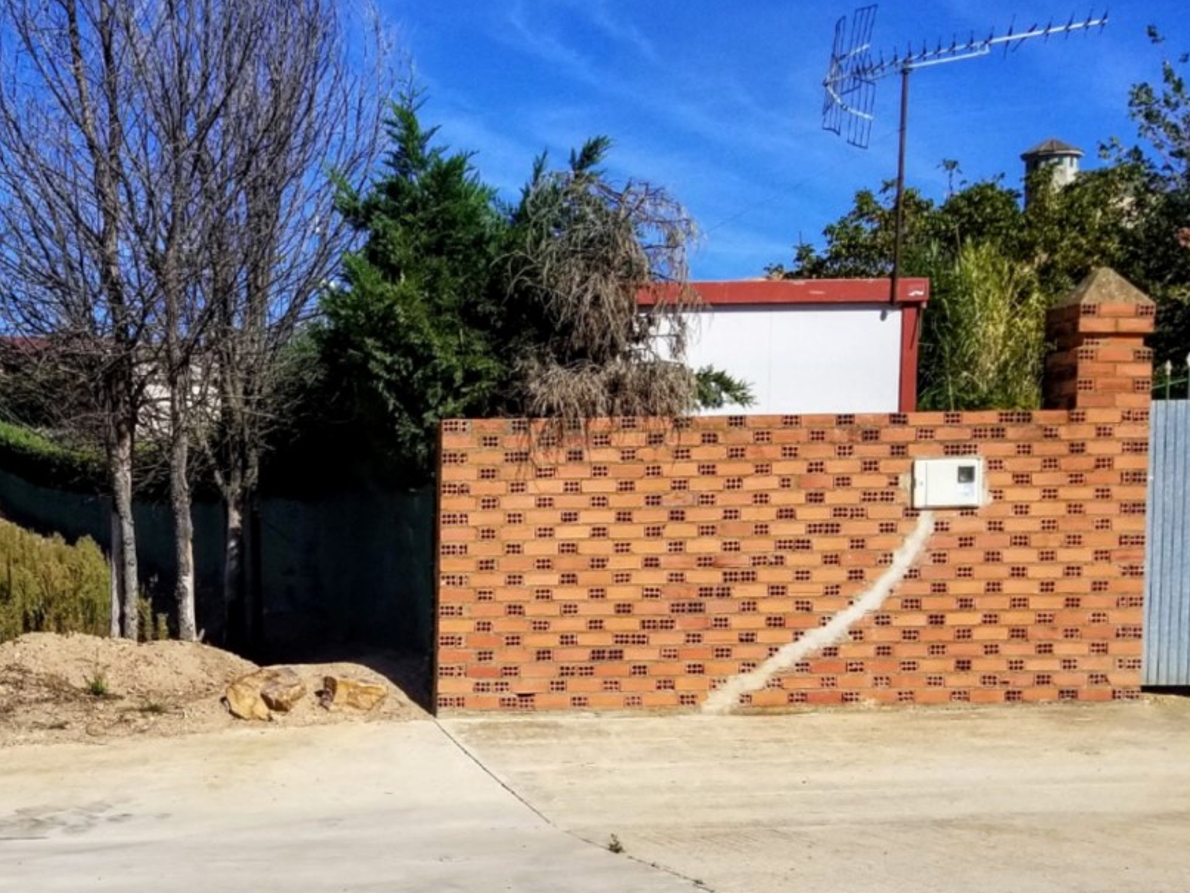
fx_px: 2235
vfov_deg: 22.1
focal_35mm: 65
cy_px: 801
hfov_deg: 28.1
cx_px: 18
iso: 50
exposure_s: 1/4576
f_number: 1.7
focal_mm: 4.3
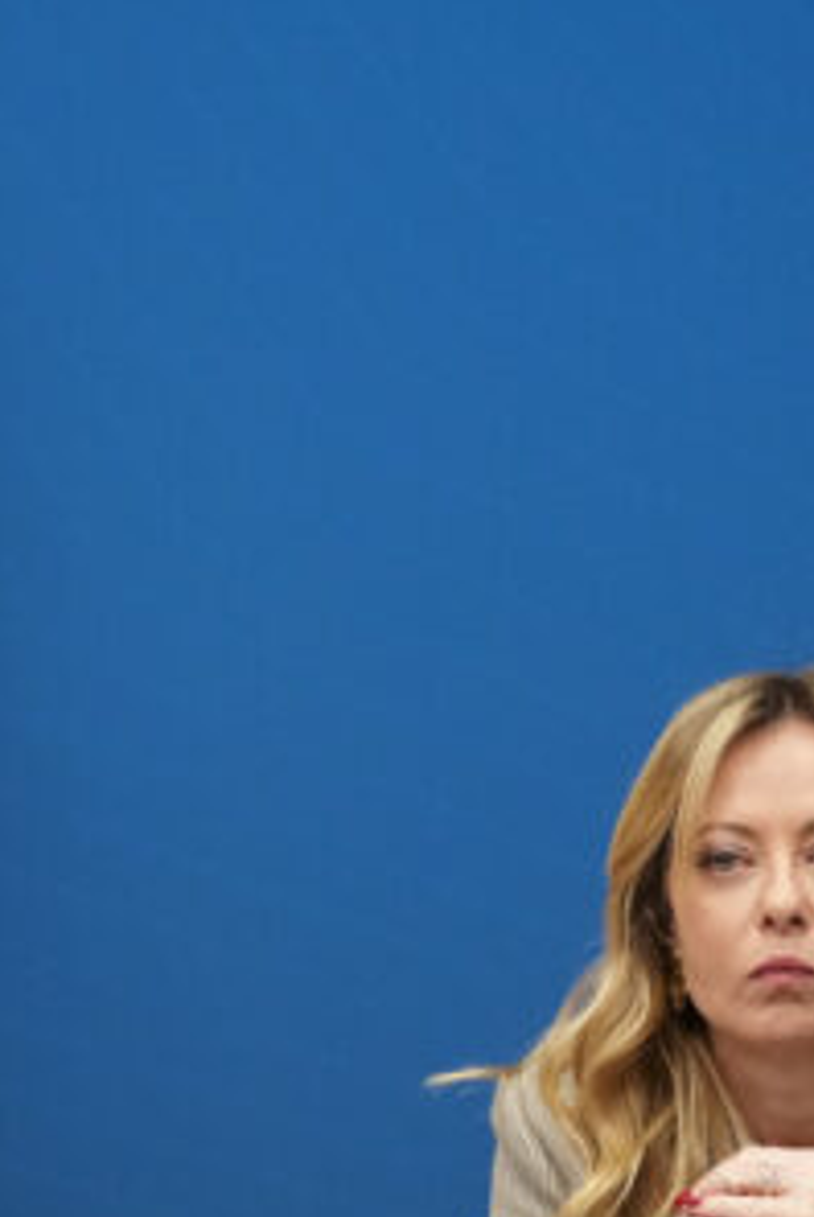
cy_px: 580
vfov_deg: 3.7
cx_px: 123
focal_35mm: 560
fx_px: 18948
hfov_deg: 2.5
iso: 2500
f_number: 2.8
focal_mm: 165
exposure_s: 1/640
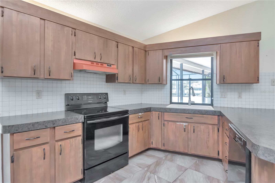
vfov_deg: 63.2
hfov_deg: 85.4
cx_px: 138
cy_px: 92
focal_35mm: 20
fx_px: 149
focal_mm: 13
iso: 1000
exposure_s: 1/160
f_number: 7.1
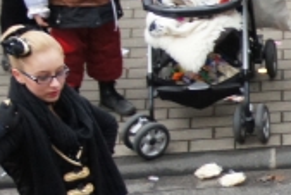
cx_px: 752
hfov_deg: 5.0
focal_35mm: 398
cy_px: 264
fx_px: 3220
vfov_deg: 3.5
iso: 1000
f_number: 4.5
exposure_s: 1/80
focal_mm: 50
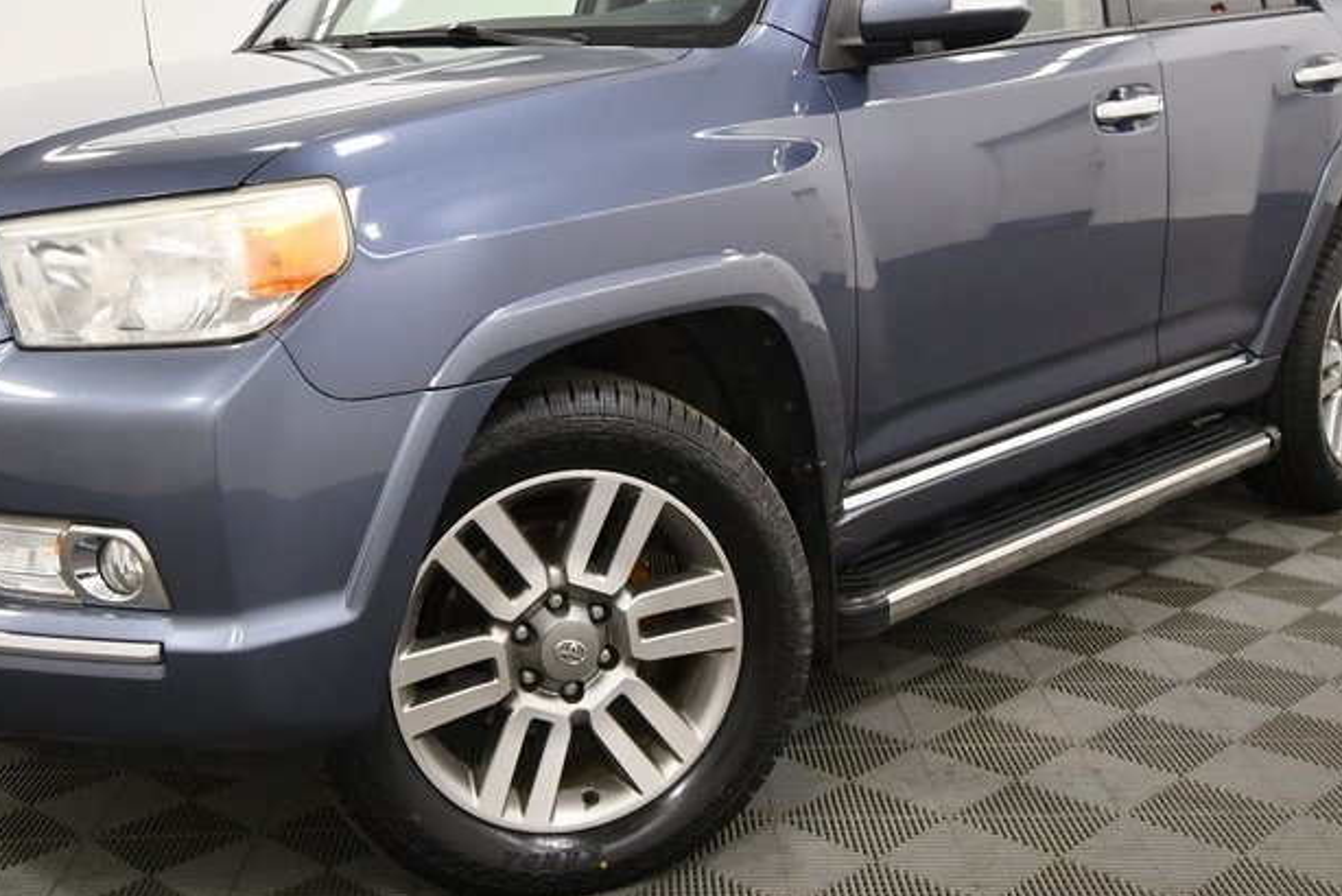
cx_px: 581
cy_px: 322
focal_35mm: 45
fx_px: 1678
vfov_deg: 29.7
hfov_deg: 43.5
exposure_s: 1/125
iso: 1100
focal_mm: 18
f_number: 5.6
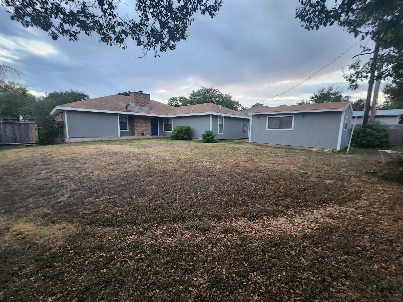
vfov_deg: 89.9
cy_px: 151
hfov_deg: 106.2
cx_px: 202
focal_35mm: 13
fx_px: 151
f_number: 2.2
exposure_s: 1/30
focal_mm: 2.2
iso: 320
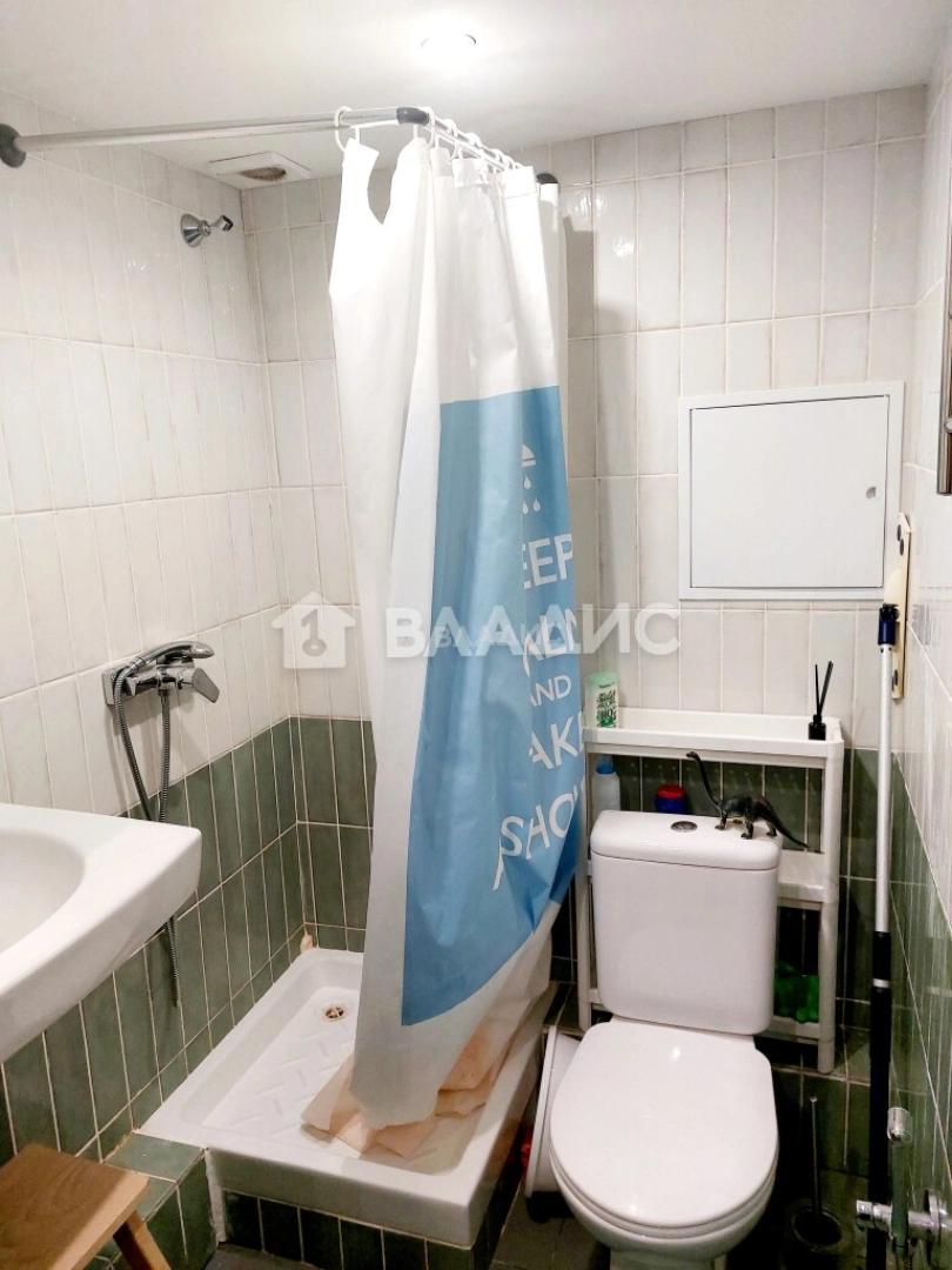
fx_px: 880
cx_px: 476
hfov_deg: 56.8
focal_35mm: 24
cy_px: 635
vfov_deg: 71.6
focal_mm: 5.23
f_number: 1.8
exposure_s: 1/100
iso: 200
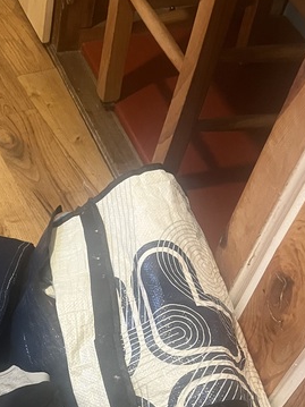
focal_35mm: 58
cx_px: 6
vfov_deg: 30.9
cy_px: 405
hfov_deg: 24.2
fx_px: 682
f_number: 1.6
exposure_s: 1/33
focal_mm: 5.1
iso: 500
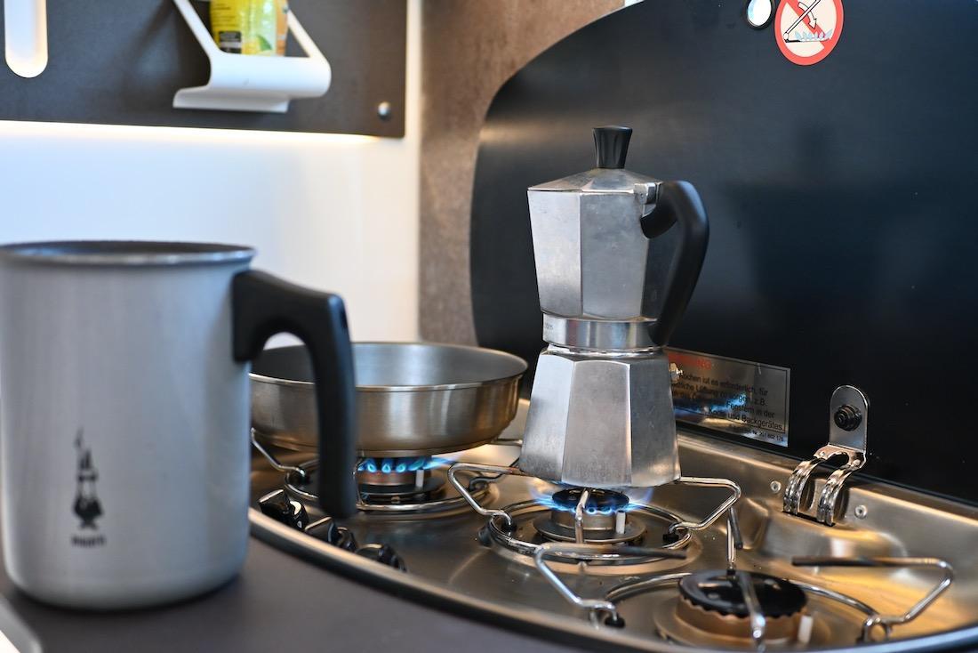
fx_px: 1141
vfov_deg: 31.9
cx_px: 489
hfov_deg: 46.4
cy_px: 326
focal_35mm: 42
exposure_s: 1/125
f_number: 2.8
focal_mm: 28
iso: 1250
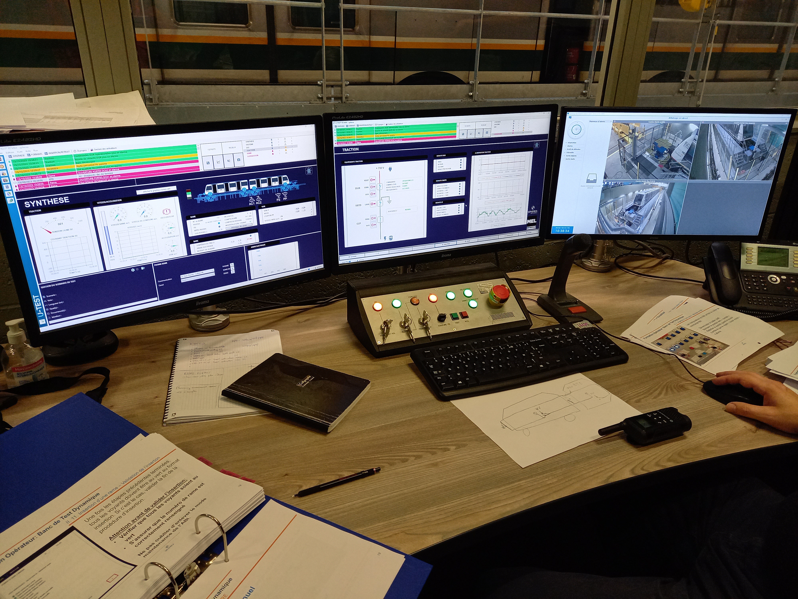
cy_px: 300
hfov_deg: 69.4
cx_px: 399
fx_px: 576
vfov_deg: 54.9
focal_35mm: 25
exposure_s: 1/50
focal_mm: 4.65
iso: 200
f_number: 1.8
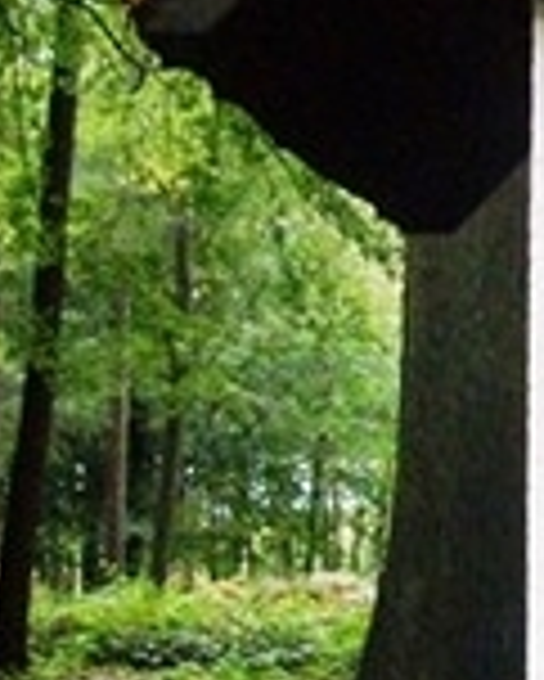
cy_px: 333
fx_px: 2493
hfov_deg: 11.5
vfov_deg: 15.5
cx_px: 998
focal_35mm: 124
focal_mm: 5.7
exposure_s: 1/60
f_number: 2.9
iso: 443
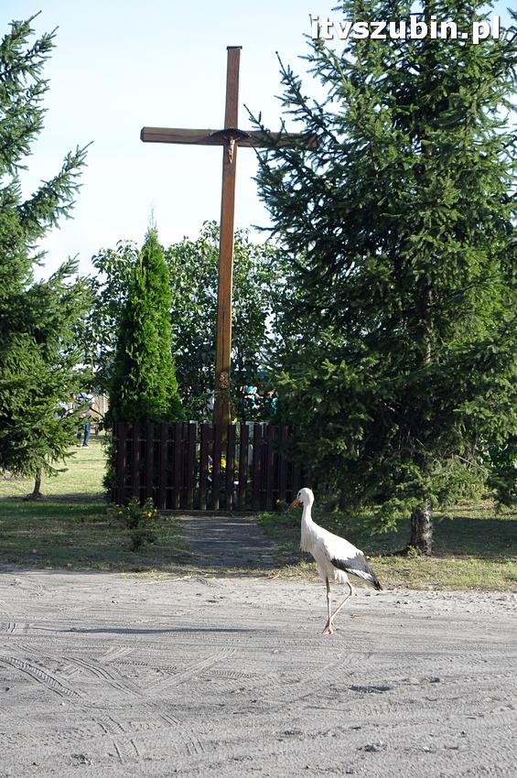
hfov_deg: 13.0
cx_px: 258
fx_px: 2266
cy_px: 389
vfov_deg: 19.5
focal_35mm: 105
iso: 800
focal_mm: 70
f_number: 7.1
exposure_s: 1/800
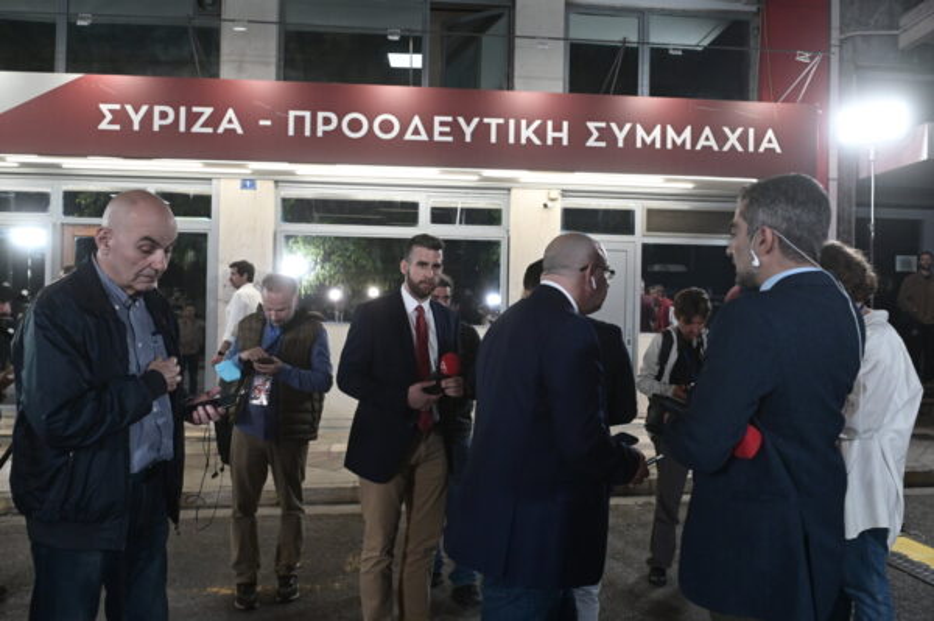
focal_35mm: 28
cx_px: 467
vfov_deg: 46.3
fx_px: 726
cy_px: 310
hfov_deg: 65.5
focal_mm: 28
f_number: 5
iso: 4000
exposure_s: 1/400
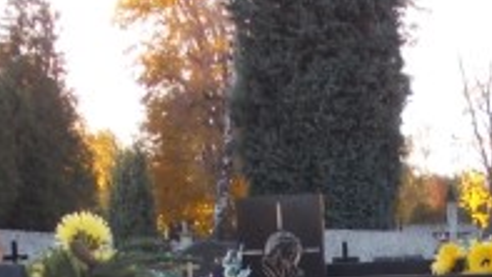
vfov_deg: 11.1
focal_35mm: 99
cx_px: 415
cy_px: 566
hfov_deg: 21.2
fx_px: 1292
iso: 80
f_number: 2.7
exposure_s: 1/160
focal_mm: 4
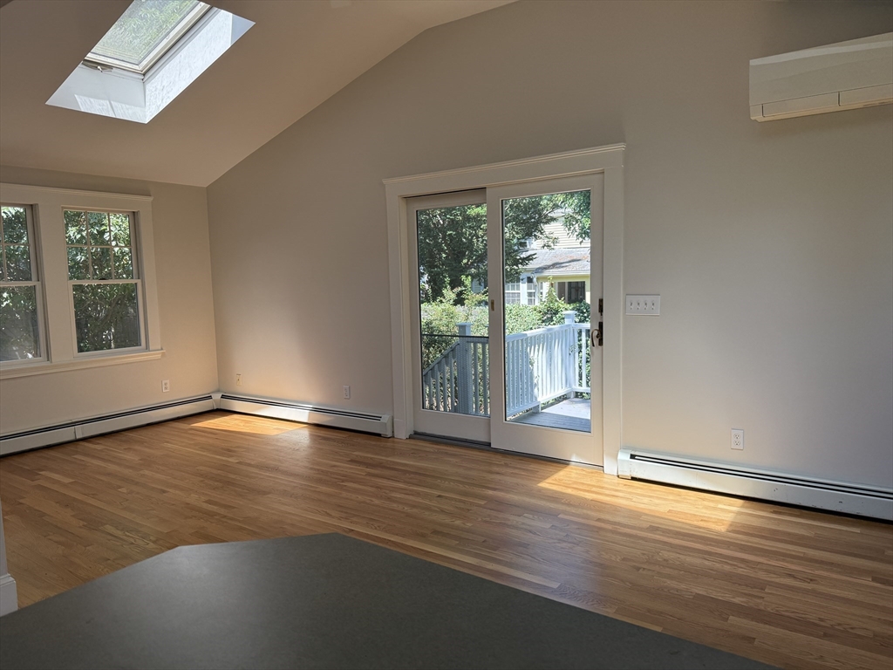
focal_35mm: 24
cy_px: 335
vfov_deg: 56.8
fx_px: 619
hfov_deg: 71.6
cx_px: 446
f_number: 1.78
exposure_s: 1/348
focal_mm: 6.76
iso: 100
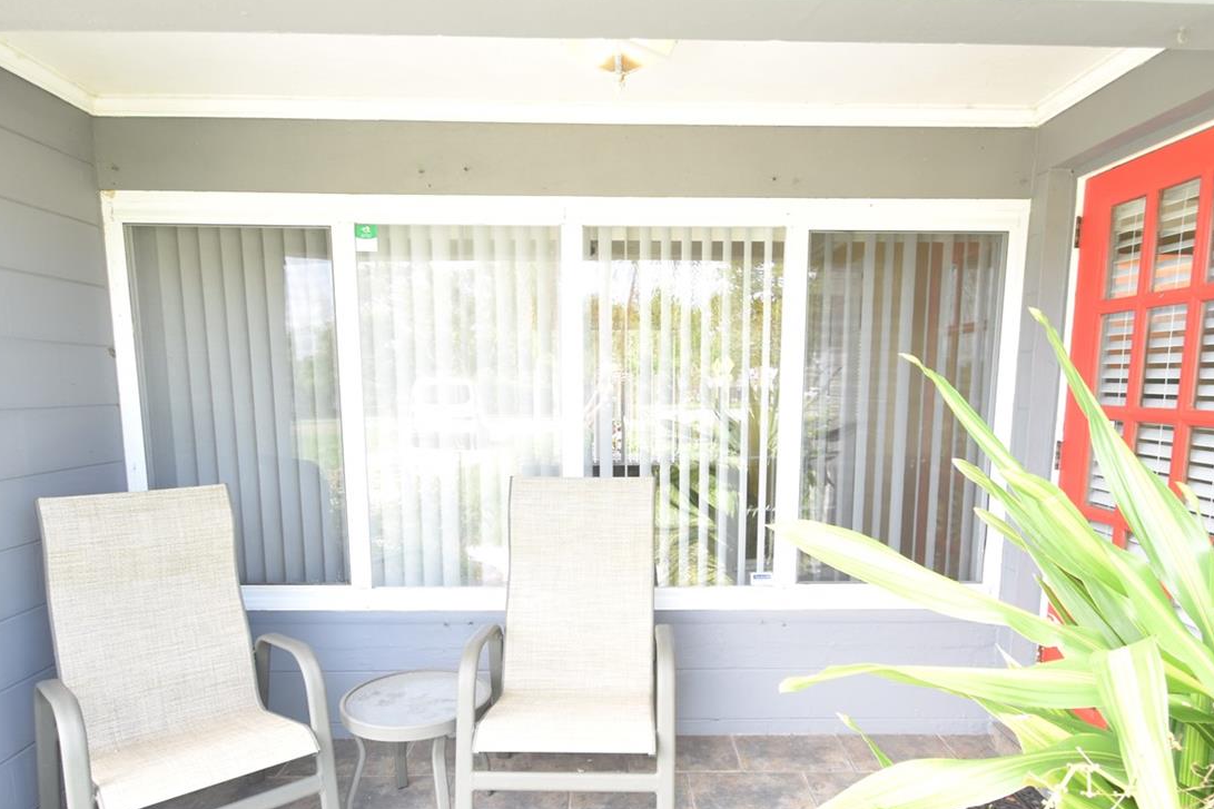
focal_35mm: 22
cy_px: 497
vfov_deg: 56.6
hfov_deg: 78.6
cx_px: 630
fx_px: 742
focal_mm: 10
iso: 400
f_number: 5.6
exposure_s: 1/125
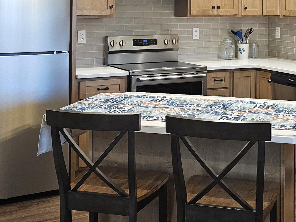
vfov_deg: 22.0
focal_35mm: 65
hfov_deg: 29.7
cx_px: 181
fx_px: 556
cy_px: 22
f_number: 1.7
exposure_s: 1/120
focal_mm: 6.3
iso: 250
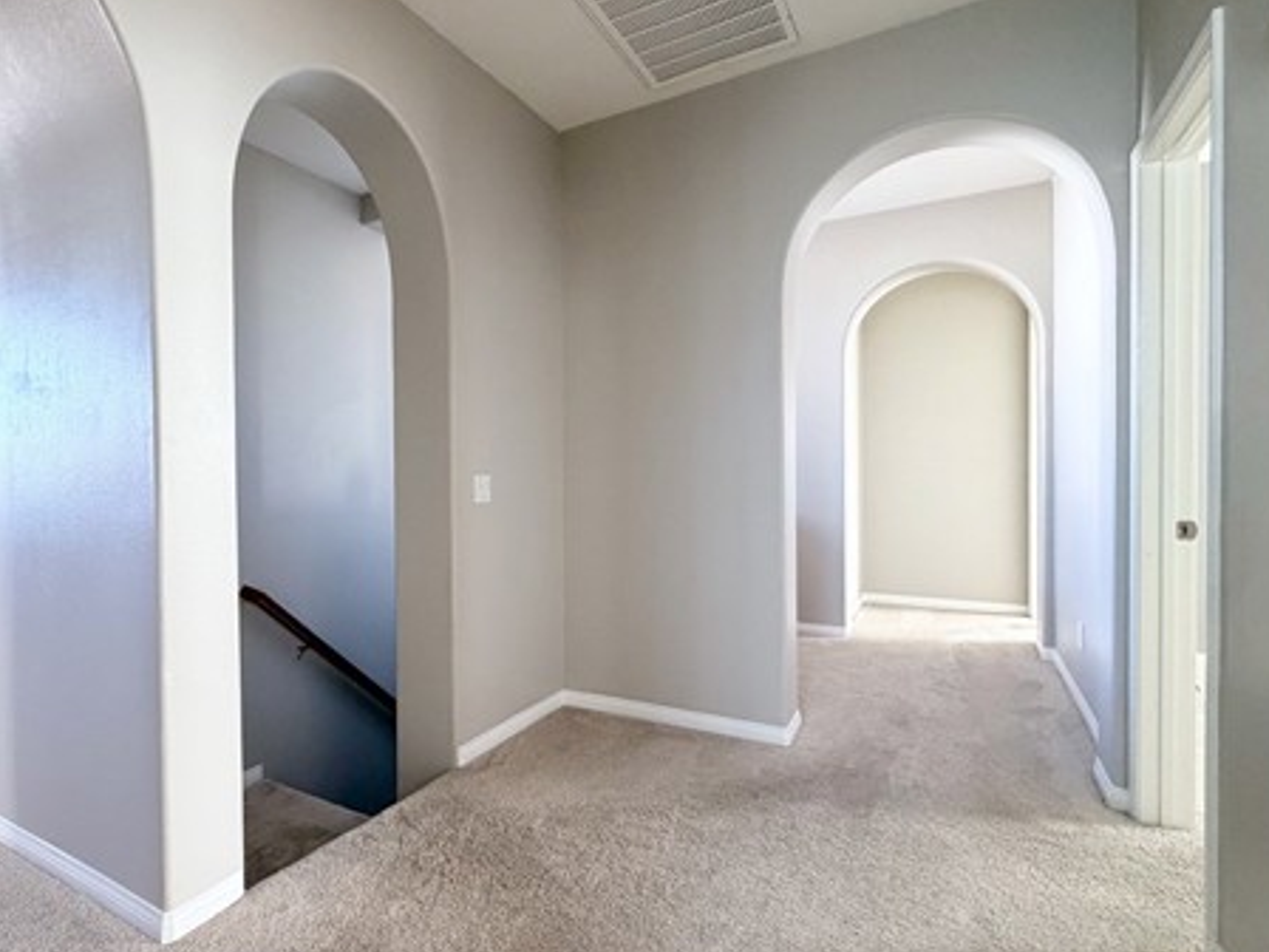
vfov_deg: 66.0
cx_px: 448
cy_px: 484
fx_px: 733
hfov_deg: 79.7
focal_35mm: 20
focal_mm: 2.22
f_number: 2.2
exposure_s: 1/60
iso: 250
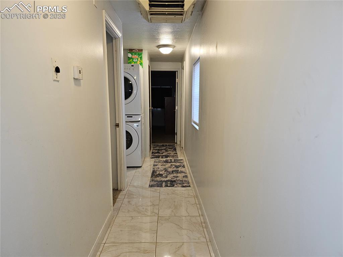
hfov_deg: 74.0
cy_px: 128
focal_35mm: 23
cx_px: 172
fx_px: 228
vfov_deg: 58.8
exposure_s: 1/60
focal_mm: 6.3
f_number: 1.7
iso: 100
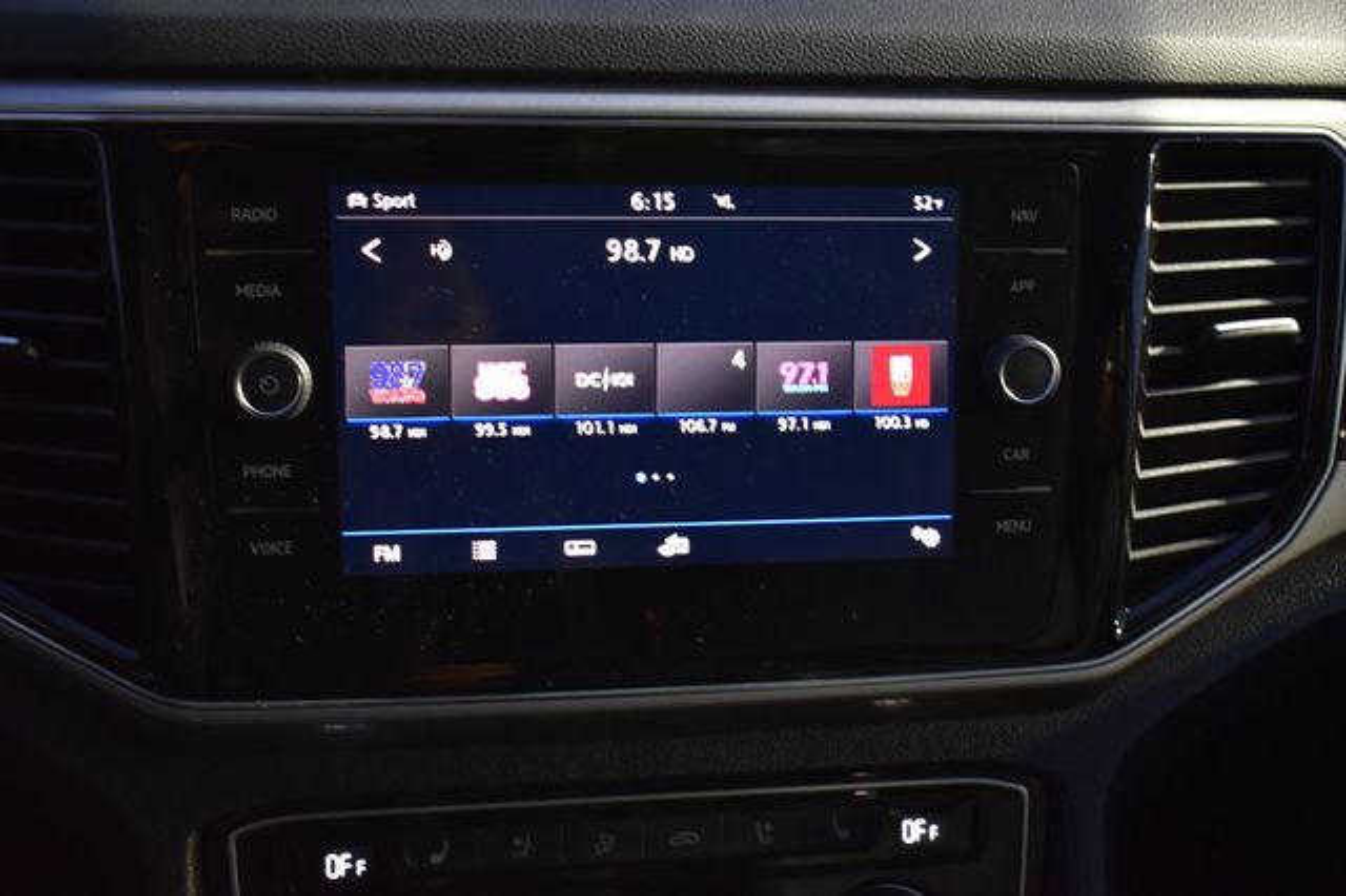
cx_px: 673
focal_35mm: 51
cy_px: 448
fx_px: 1906
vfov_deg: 26.5
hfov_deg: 38.9
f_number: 4.5
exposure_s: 1/5
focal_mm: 34
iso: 1600
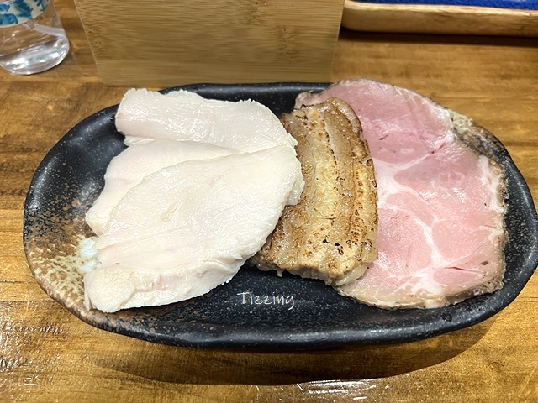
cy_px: 202
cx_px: 269
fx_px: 404
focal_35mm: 26
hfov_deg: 67.3
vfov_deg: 53.1
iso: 125
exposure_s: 1/60
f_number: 1.5
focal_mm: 5.7
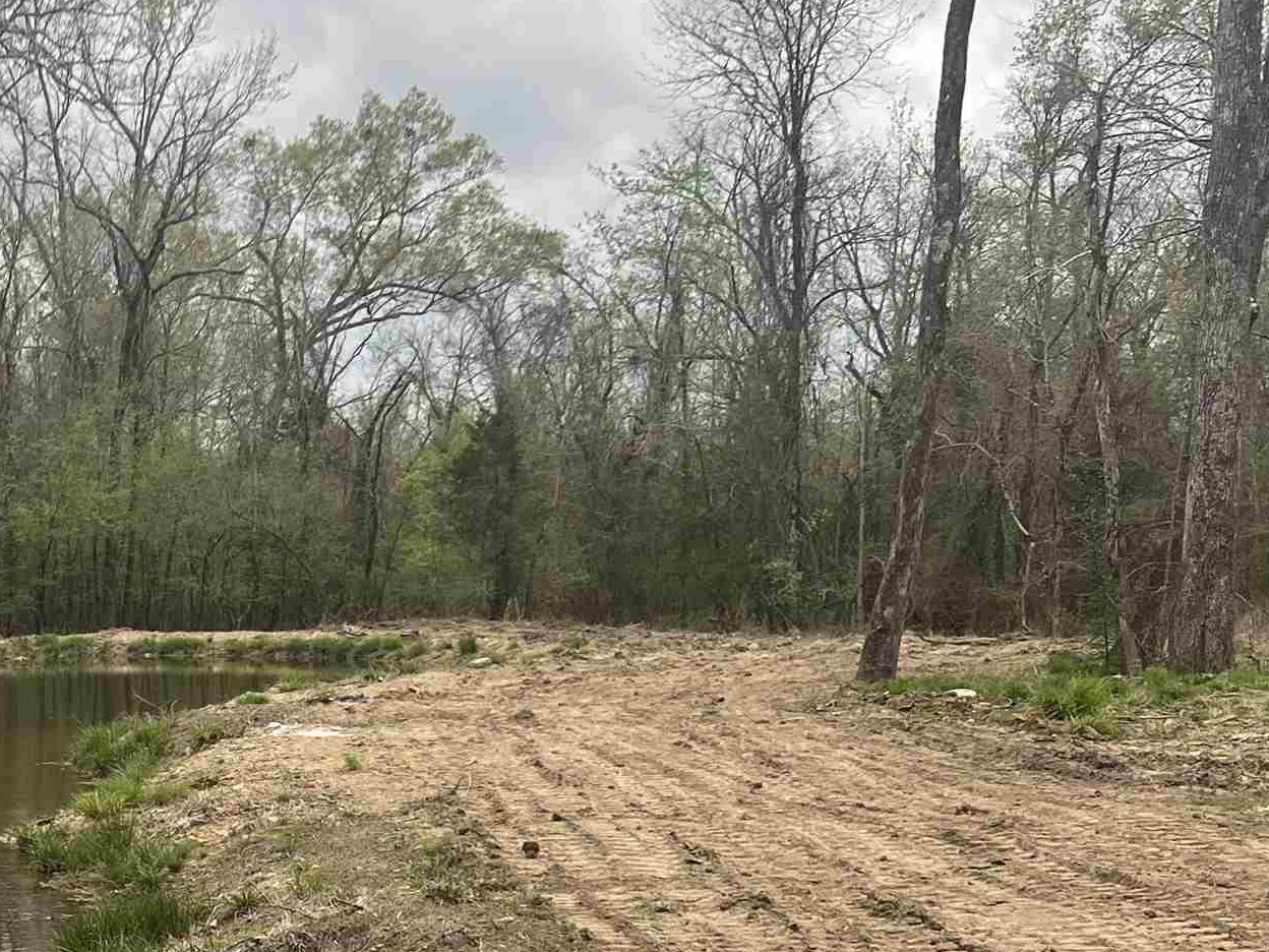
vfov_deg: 22.6
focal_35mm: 64
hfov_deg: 26.6
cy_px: 752
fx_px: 2346
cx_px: -281
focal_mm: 5.7
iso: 50
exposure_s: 1/628
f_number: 1.5
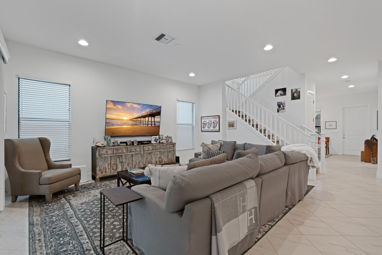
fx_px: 170
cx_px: 191
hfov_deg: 96.7
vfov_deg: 73.8
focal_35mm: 16
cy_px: 128
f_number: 8
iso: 250
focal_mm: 16
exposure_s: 1
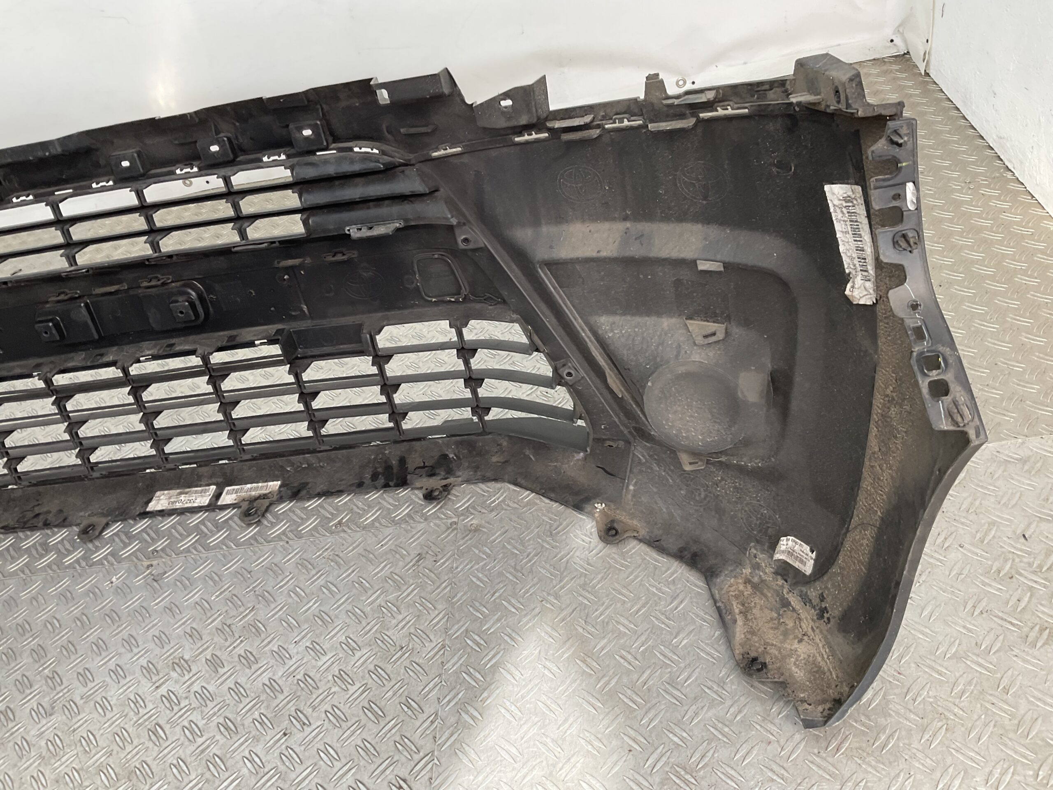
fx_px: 882
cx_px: 526
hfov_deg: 61.7
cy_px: 395
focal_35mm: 29
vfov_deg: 48.2
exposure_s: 1/100
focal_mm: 3
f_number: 1.8
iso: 25
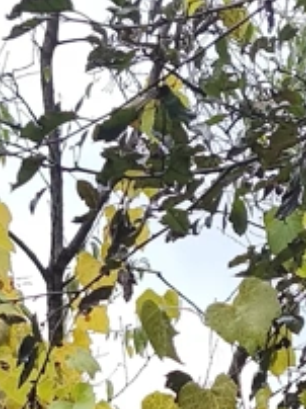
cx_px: 85
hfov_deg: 9.7
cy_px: 802
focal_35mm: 152
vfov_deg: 11.7
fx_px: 1795
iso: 50
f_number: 1.65
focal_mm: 6.18
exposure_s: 1/445
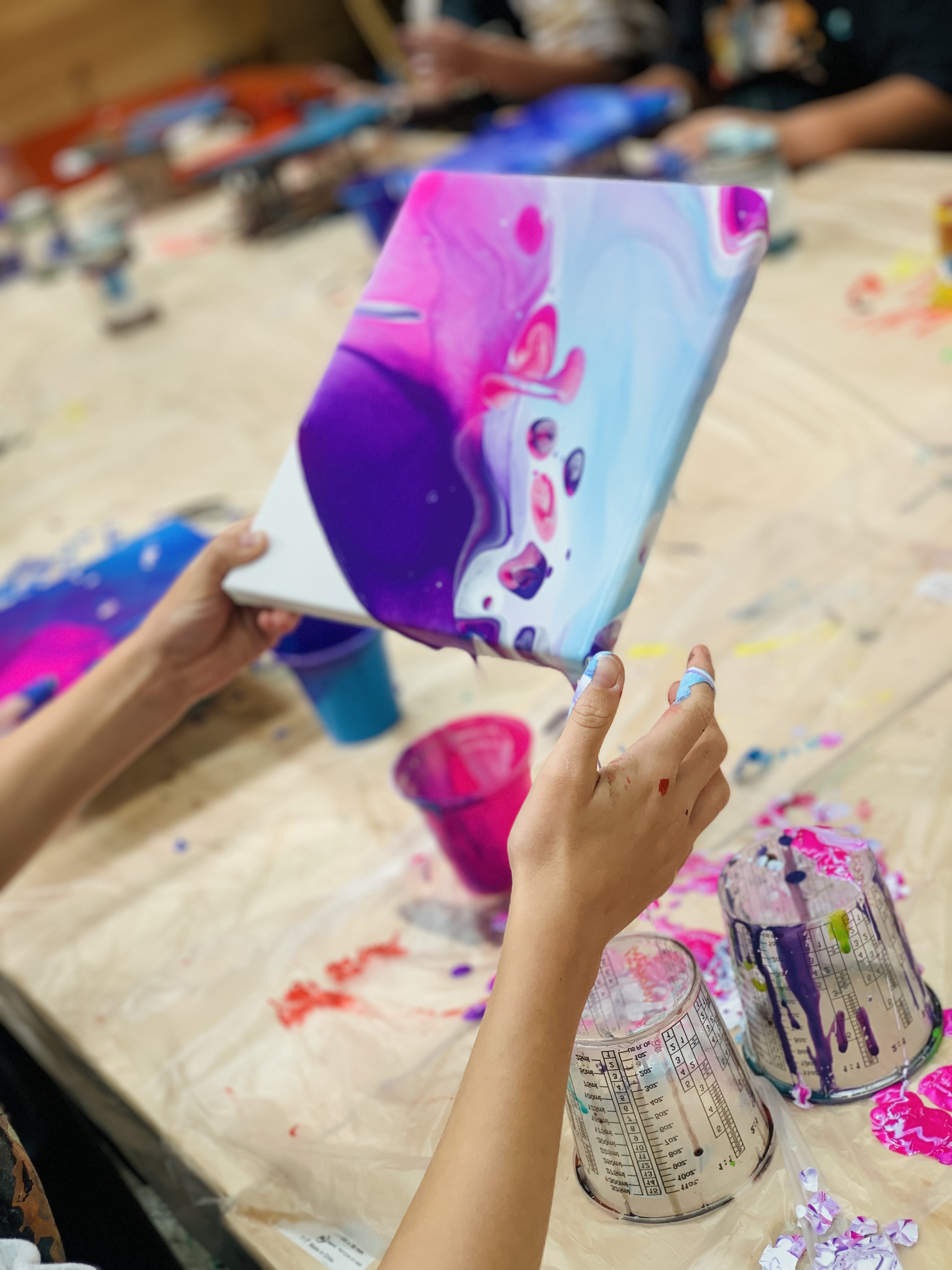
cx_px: 476
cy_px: 635
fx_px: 1907
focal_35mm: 52
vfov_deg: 36.8
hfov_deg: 28.0
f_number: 2.4
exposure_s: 1/122
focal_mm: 6
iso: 32
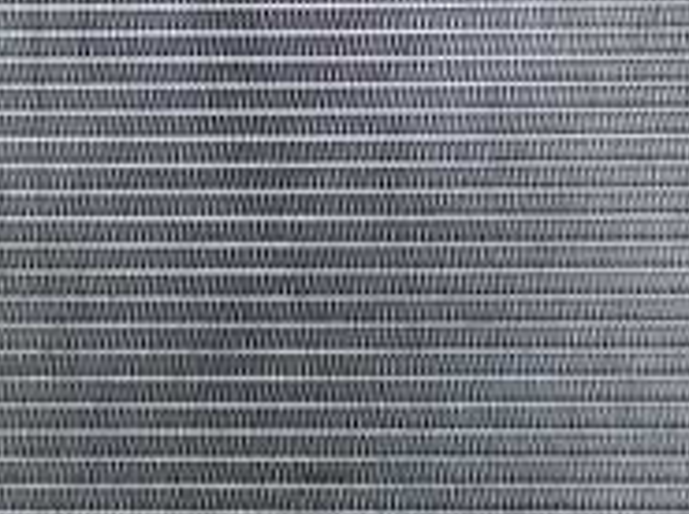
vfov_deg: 12.4
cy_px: -30
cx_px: 302
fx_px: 2324
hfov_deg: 16.9
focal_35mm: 117
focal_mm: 6.37
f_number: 2.5
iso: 2000
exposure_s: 1/125
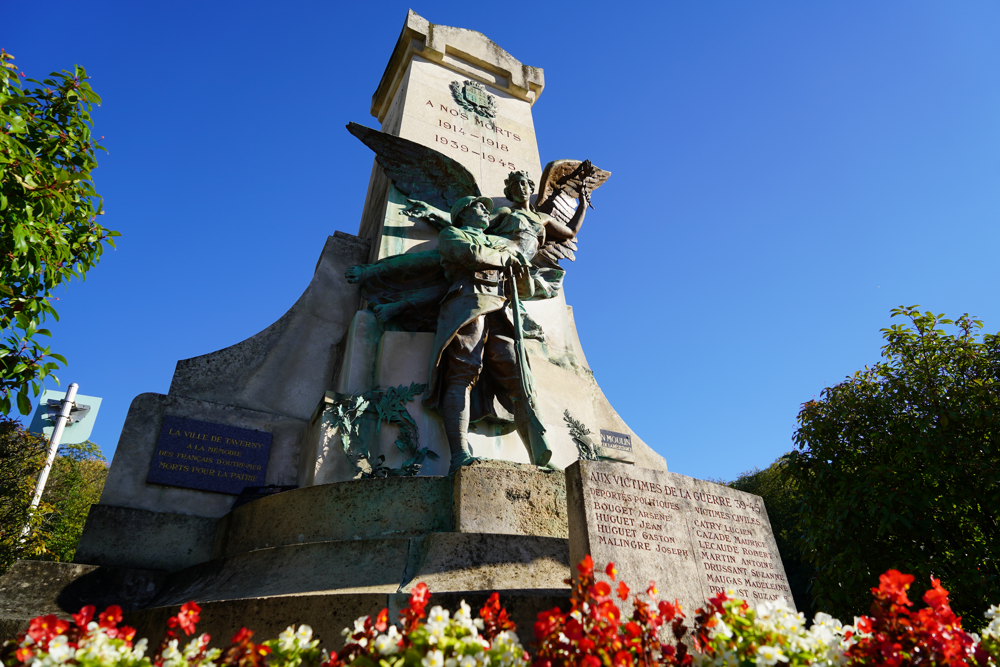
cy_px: 334
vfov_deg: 53.1
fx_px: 667
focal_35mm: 24
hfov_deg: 73.7
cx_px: 500
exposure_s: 1/500
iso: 100
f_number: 5
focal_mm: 24
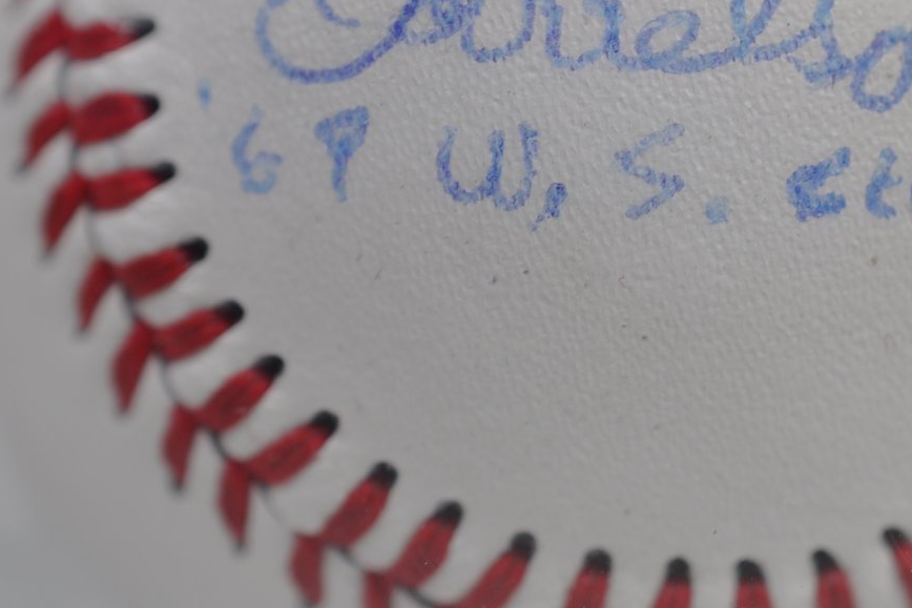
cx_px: 709
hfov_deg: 17.2
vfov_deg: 11.6
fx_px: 2990
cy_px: 120
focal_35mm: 118
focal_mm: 40
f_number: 4.5
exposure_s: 1/80
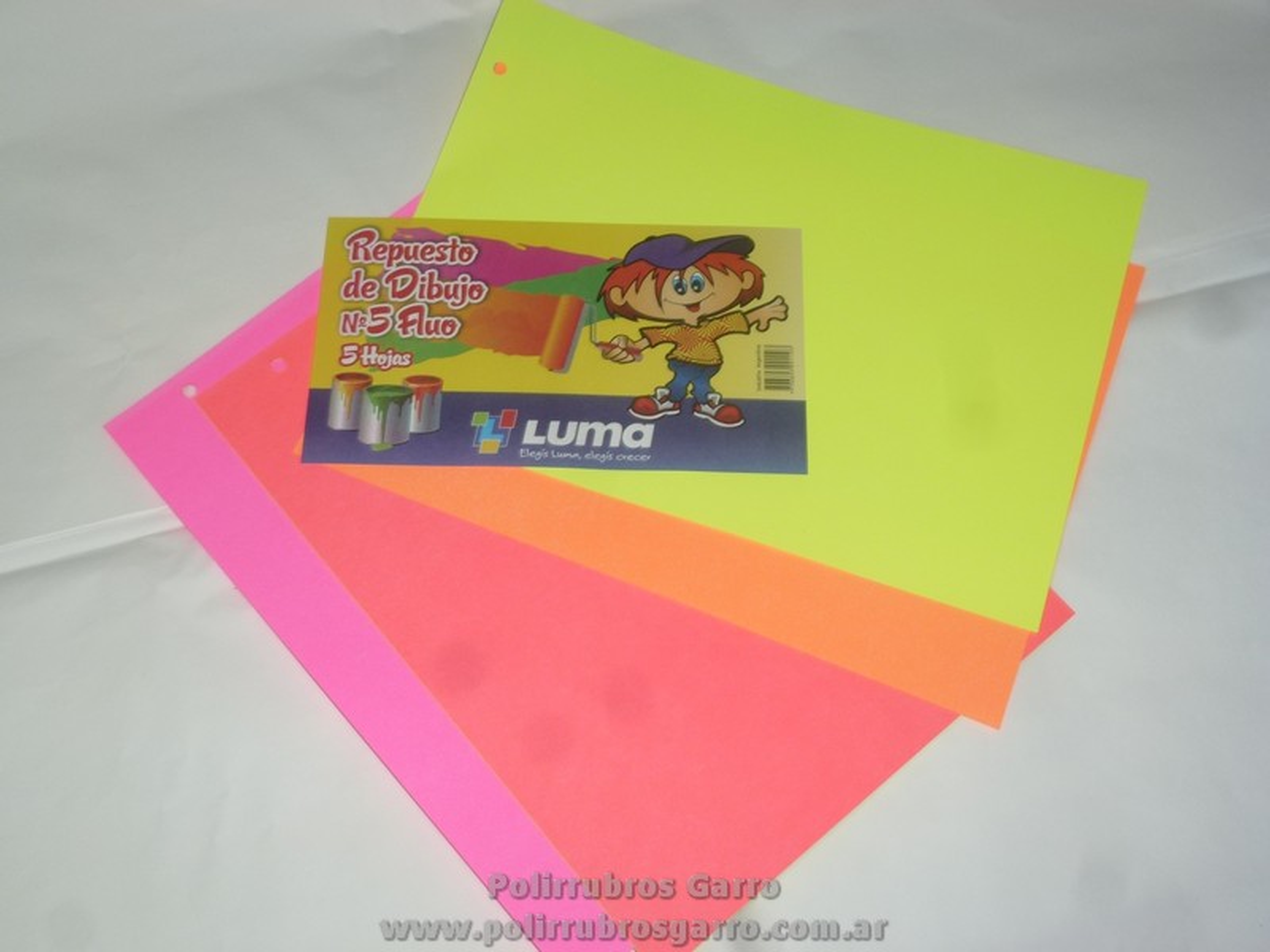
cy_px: 476
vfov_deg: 37.7
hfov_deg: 49.0
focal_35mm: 38
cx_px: 635
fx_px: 1394
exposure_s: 1/4
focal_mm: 6.8
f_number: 3.8
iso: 100
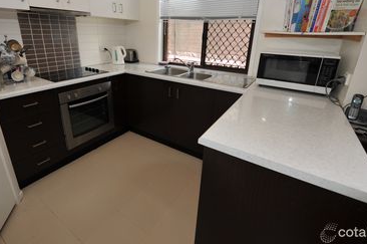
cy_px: 96
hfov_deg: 89.8
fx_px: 183
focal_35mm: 18
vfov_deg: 66.5
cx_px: 165
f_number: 4
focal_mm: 14
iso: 320
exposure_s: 1/80
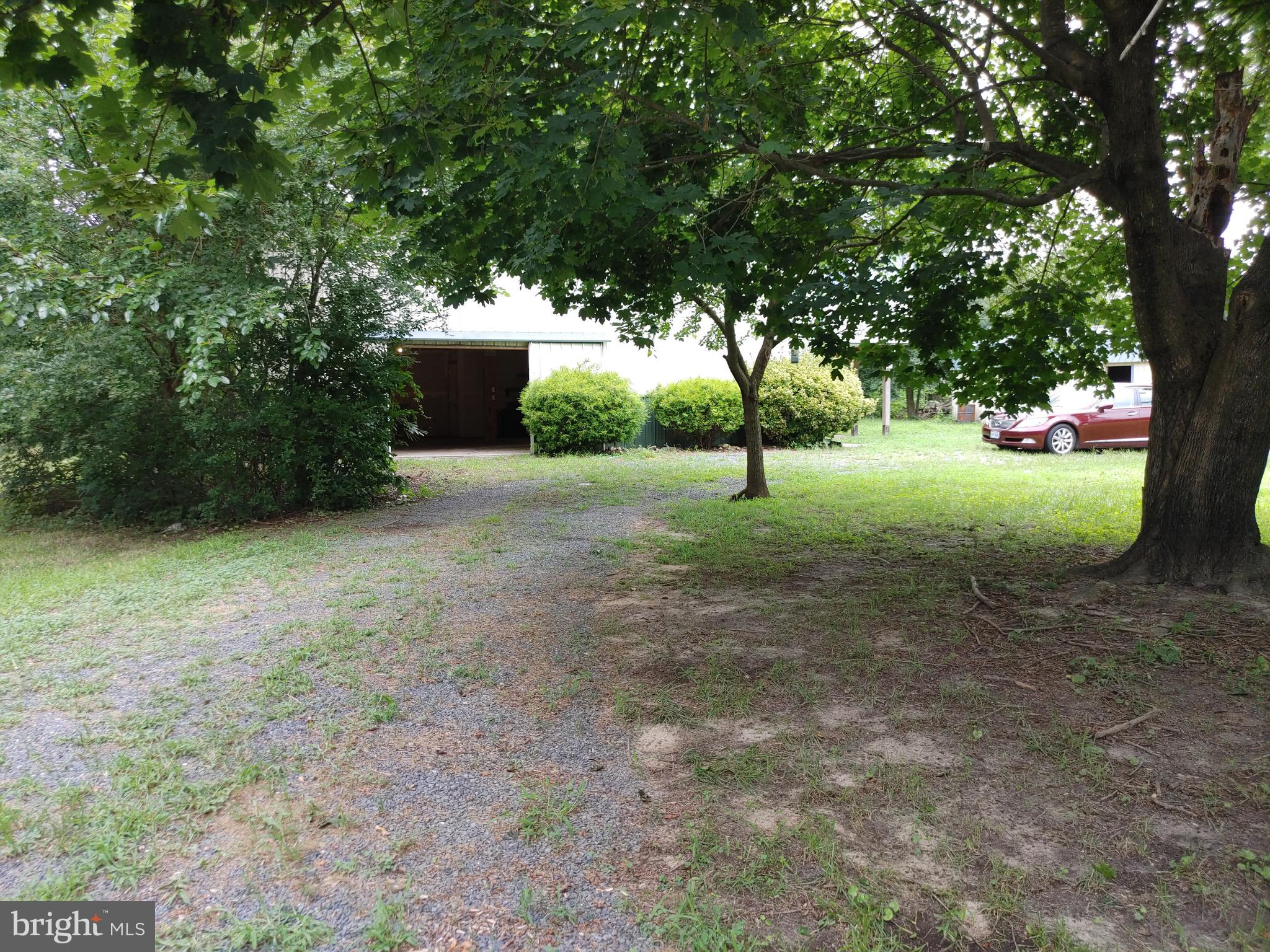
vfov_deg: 53.1
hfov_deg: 67.3
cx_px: 635
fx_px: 954
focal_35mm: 26
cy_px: 476
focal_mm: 5.58
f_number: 1.8
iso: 50
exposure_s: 1/120
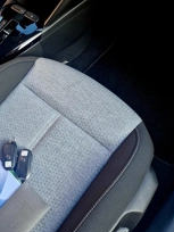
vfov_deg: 41.1
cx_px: 16
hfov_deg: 30.7
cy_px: 64
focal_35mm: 45
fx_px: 302
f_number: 1.8
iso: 80
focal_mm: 5.4
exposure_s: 1/182
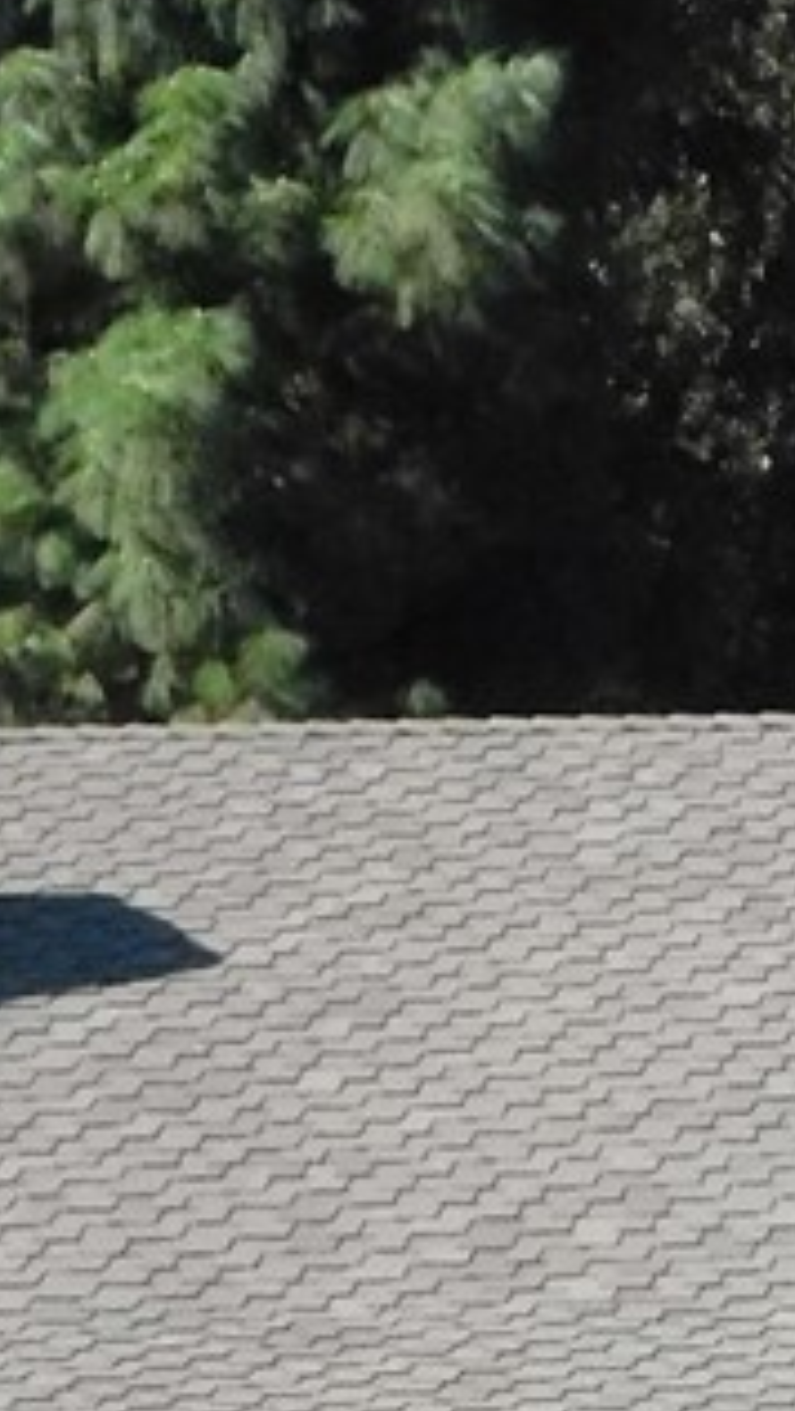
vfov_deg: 11.8
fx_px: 6738
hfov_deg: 6.5
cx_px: 1751
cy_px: 1357
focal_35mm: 180
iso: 1600
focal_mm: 9
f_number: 7.6
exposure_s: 1/1500
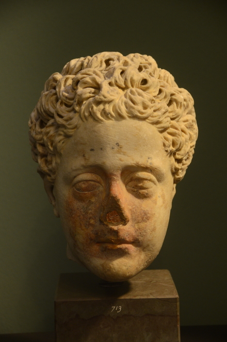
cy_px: 171
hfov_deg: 12.1
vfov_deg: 18.2
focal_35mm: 112
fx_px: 1068
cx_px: 114
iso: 1000
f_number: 5
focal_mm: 75
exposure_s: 1/10
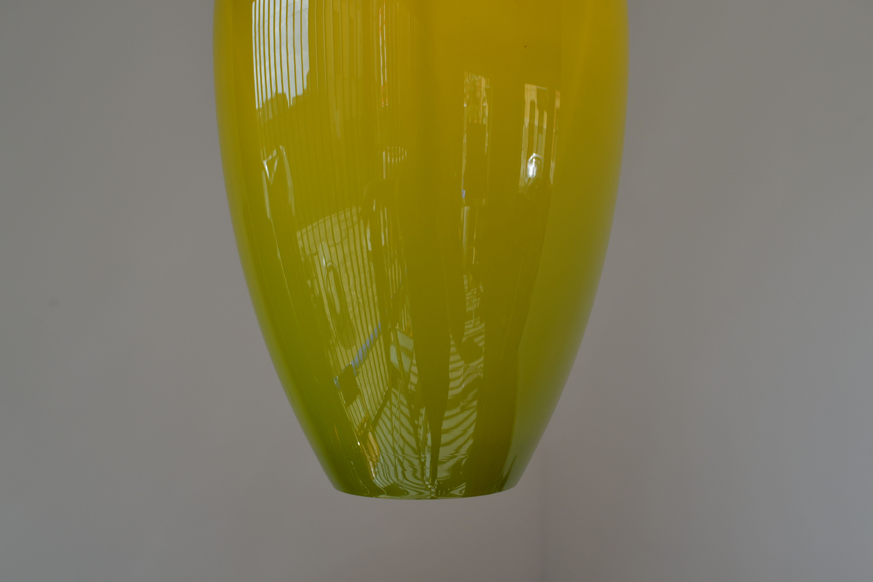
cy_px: 291
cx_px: 436
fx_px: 873
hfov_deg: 53.1
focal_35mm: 36
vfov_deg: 36.9
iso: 220
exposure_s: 1/125
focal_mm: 24
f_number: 5.6
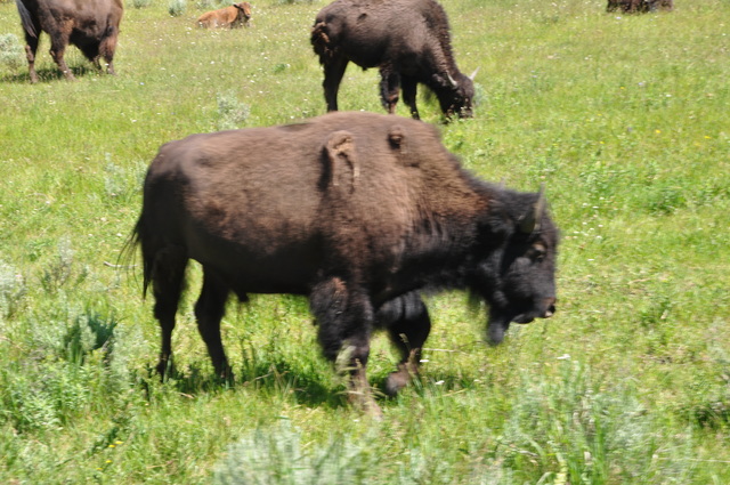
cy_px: 242
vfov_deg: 13.0
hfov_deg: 19.5
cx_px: 365
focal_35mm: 105
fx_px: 2126
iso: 200
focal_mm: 70
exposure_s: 1/160
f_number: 9
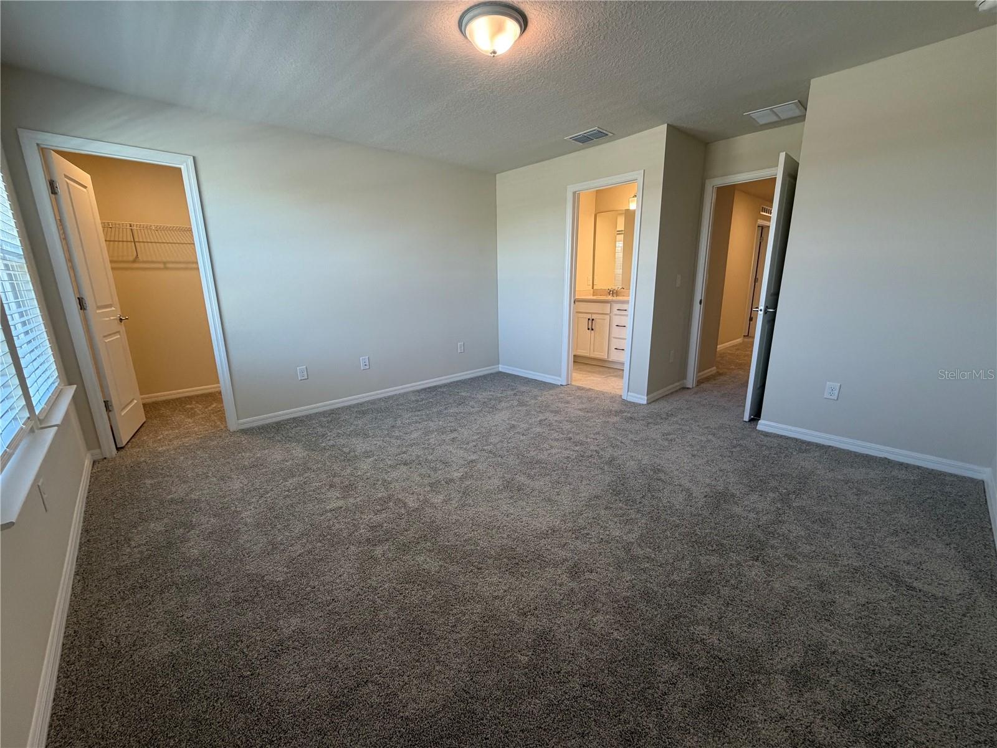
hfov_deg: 102.1
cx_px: 498
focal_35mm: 14
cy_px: 374
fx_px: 403
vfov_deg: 85.7
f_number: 2.2
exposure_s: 1/120
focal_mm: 2.22
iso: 200
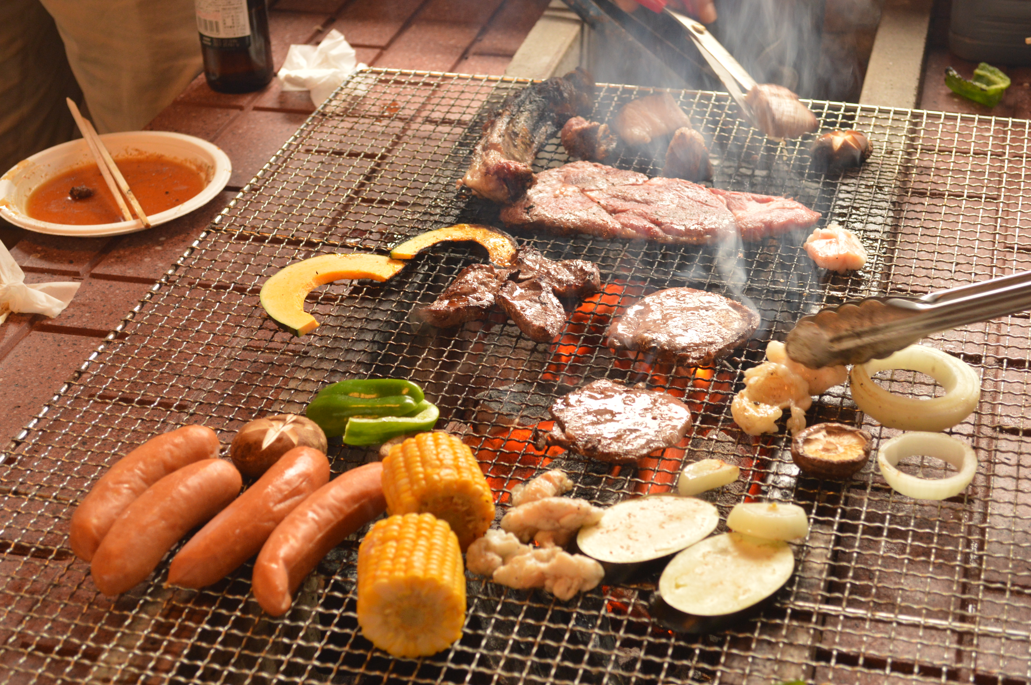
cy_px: 342
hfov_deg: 33.4
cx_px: 516
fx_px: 1717
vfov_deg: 22.6
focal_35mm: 60
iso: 800
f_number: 5.3
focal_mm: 40
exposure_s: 1/50
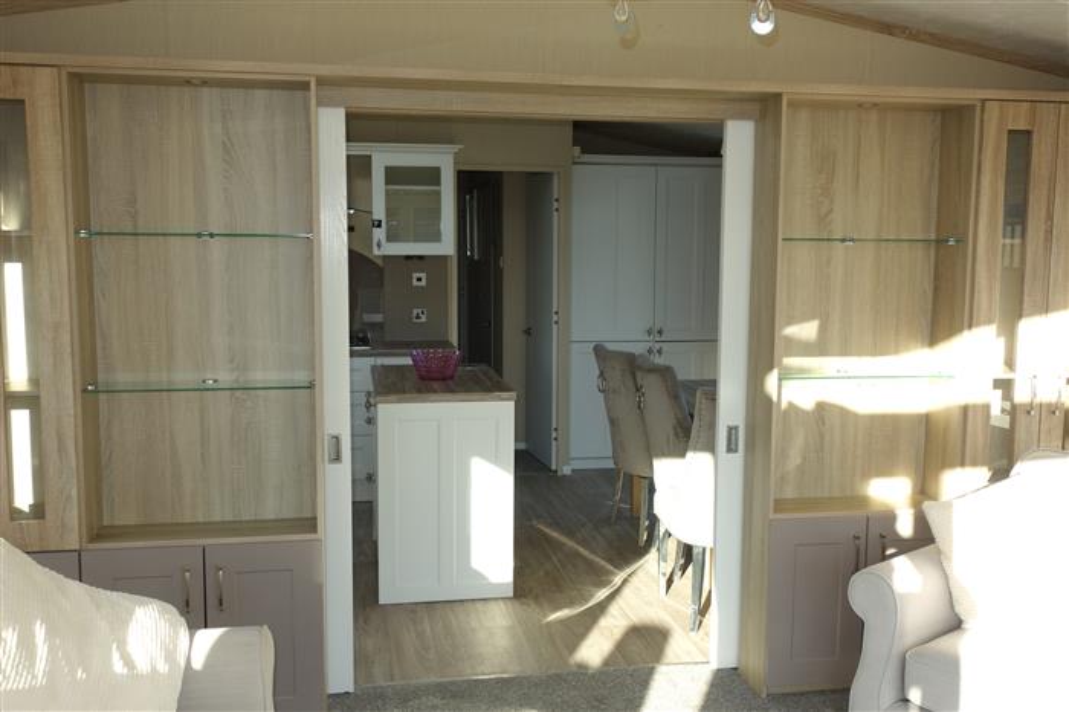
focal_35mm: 33
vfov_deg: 39.9
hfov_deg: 57.2
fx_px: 979
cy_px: 356
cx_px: 534
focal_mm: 12.18
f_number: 4
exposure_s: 1/125
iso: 125
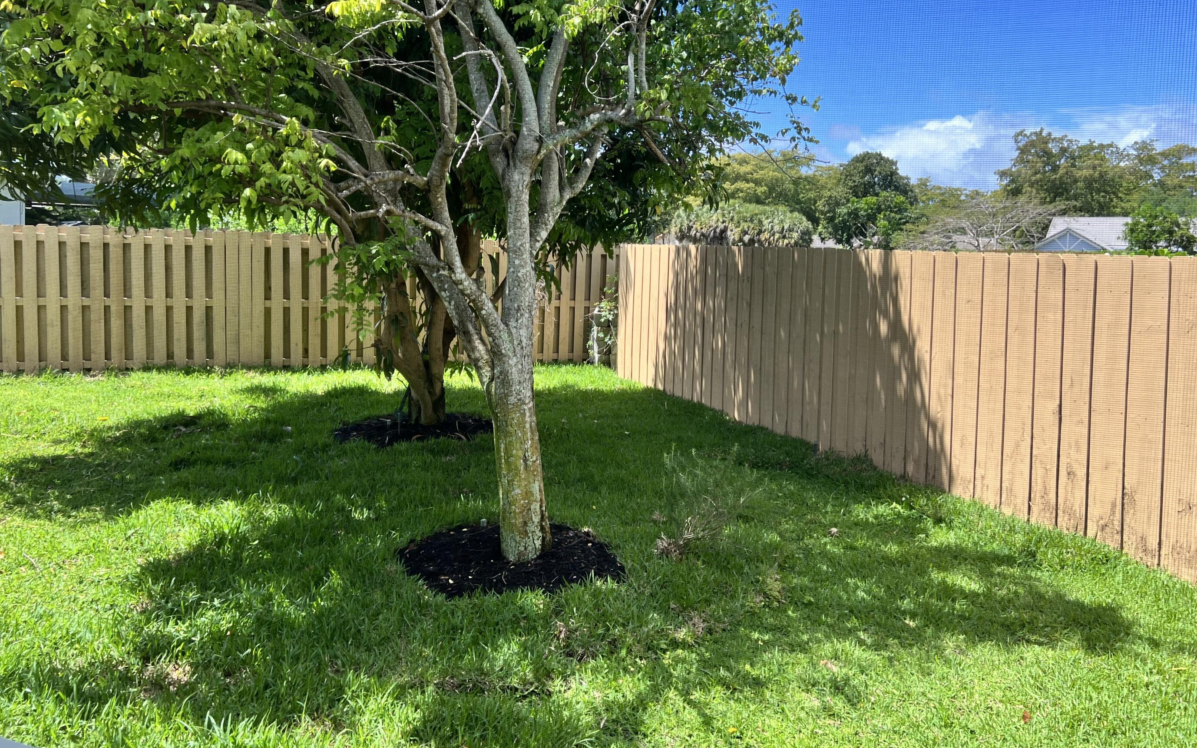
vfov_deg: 41.6
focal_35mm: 30
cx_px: 603
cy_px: 293
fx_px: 979
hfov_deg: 62.9
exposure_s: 1/1100
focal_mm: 5.7
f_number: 1.5
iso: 50
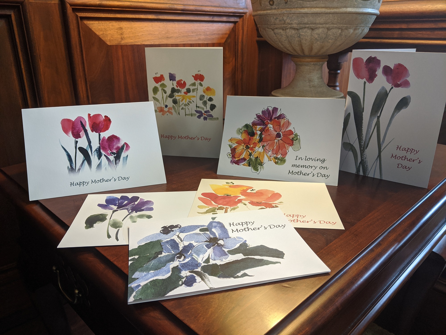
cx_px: 223
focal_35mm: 27
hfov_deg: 65.3
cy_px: 168
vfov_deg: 51.4
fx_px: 348
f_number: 1.8
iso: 193
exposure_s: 1/125
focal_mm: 4.44
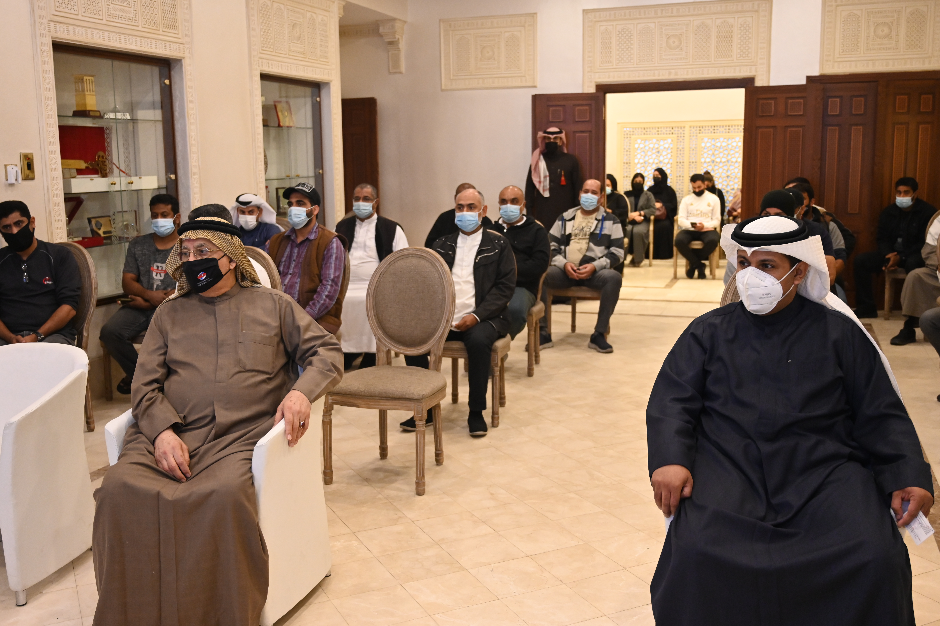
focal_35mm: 35
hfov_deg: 54.5
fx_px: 913
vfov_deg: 37.8
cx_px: 470
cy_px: 313
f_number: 4
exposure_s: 1/125
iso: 3200
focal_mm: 35
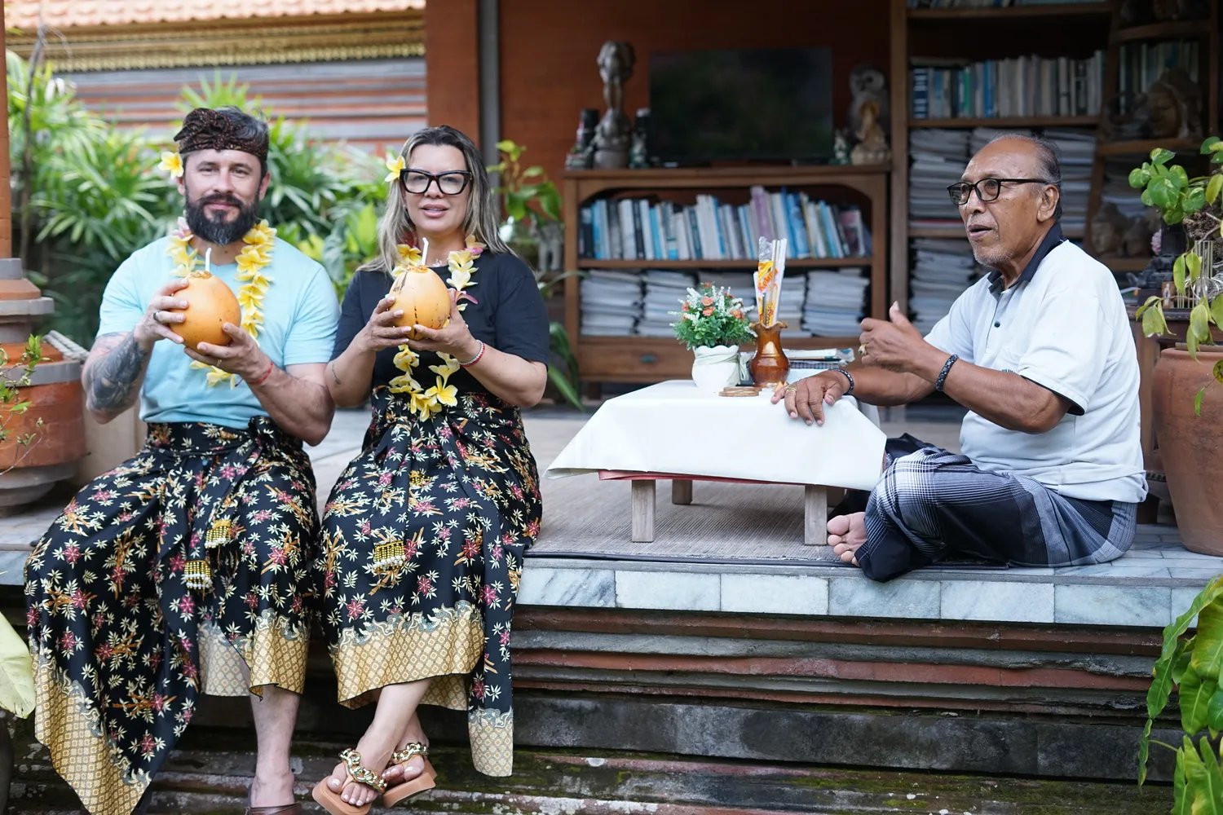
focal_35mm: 50
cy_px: 408
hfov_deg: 39.6
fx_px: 1698
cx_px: 612
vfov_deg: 27.0
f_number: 2.8
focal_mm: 50
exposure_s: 1/400
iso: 640
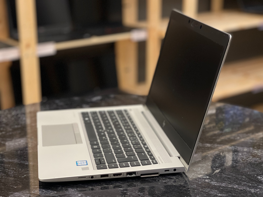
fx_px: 486
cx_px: 132
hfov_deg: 30.3
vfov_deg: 22.9
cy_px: 98
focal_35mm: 64
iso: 250
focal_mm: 7.5
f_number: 2.2
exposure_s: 1/73
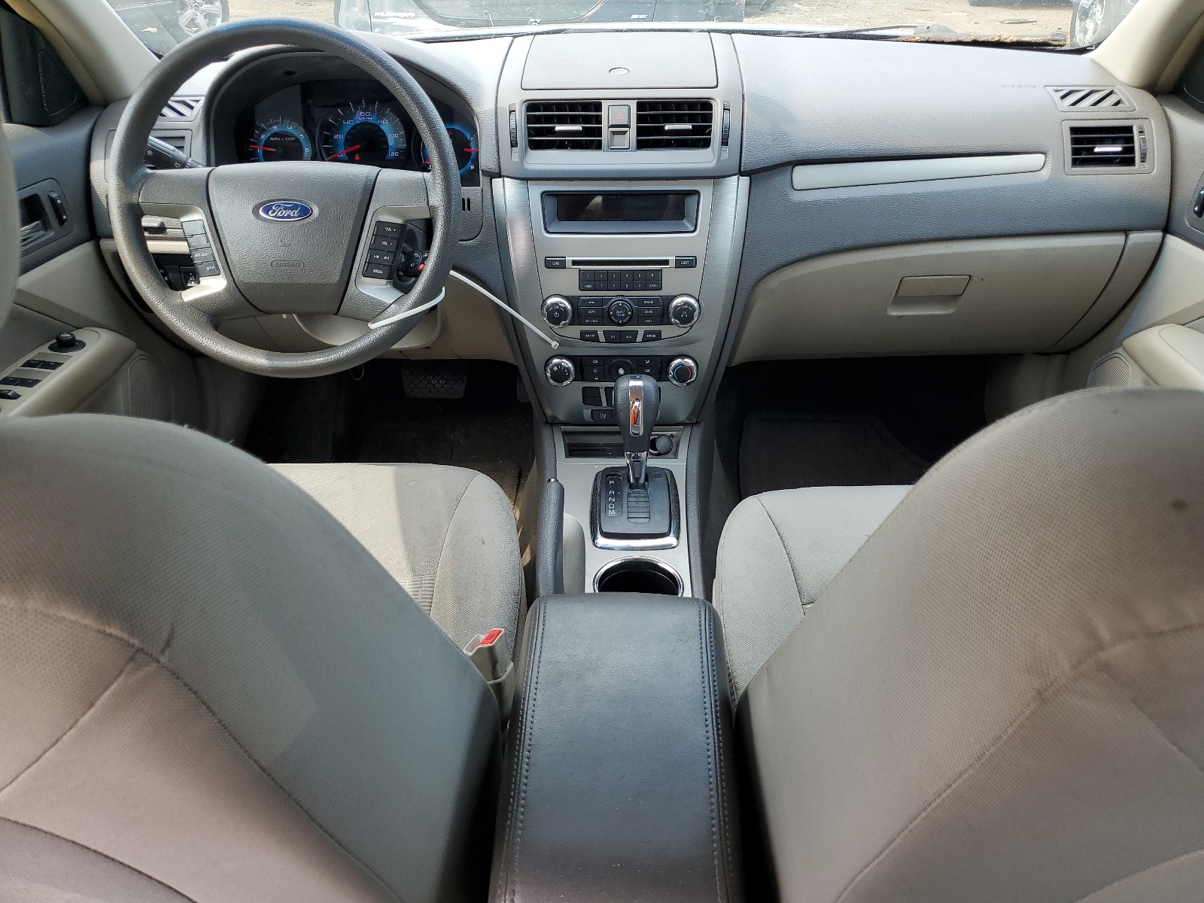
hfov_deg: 67.3
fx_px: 904
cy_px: 452
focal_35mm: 26
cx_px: 602
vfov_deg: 53.1
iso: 50
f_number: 1.5
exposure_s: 1/303
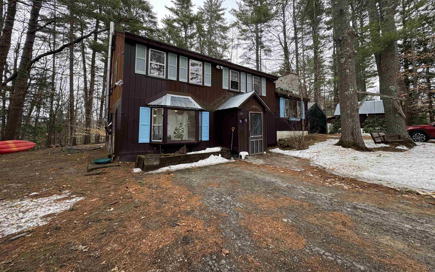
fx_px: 178
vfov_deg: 74.5
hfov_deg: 101.5
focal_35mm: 15
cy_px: 119
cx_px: 216
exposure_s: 1/106
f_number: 2.2
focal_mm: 2.22
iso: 40
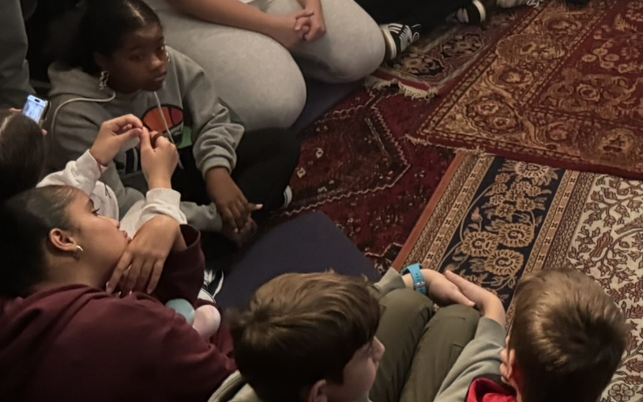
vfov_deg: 19.9
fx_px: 1122
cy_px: 28
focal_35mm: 64
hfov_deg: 30.2
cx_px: 613
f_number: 1.78
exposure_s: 1/25
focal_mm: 6.76
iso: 1250
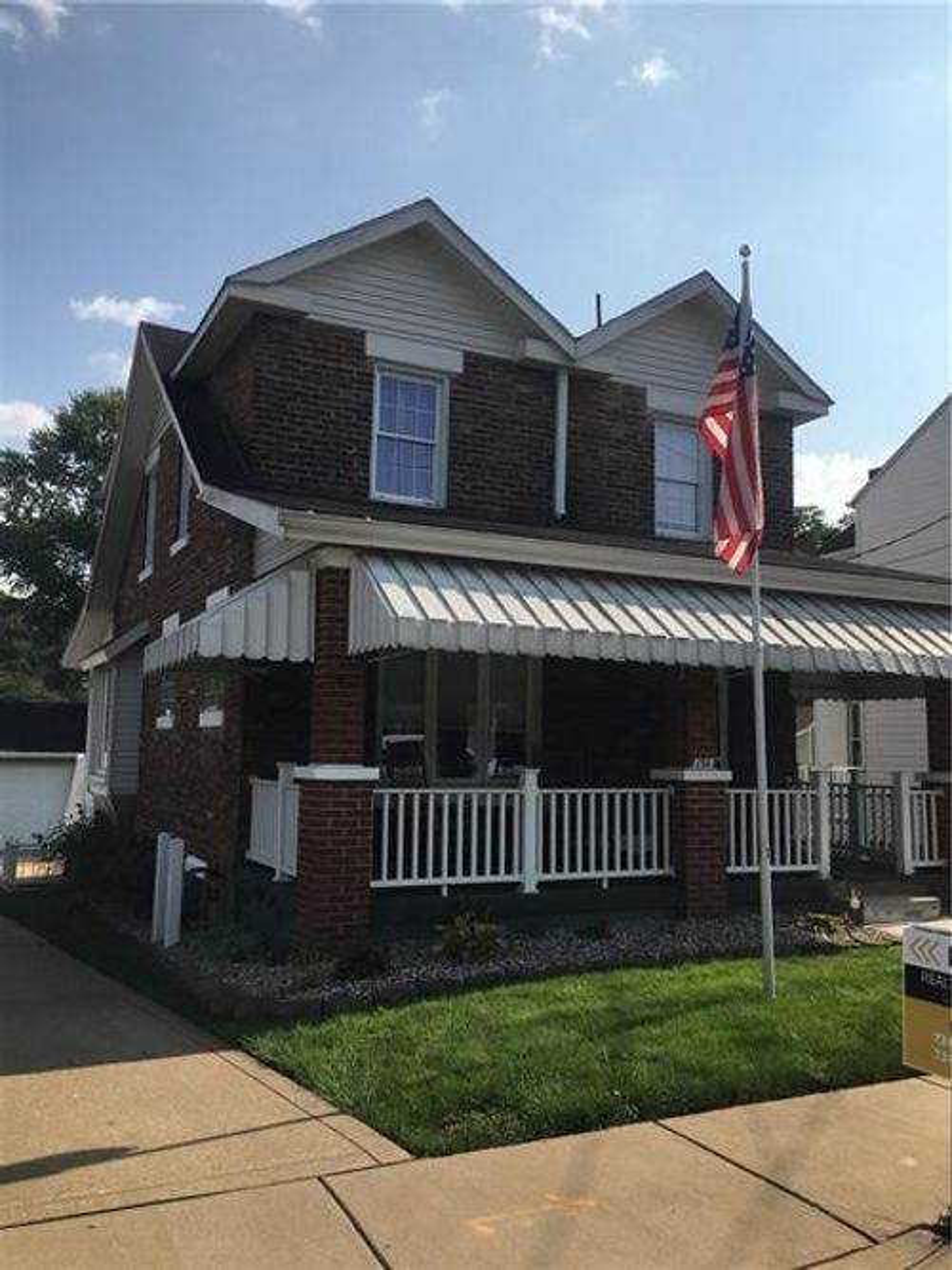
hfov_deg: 48.2
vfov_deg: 61.7
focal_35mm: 29
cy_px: 635
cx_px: 476
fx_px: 1064
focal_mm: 4.15
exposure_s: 1/1789
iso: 25
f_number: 2.2
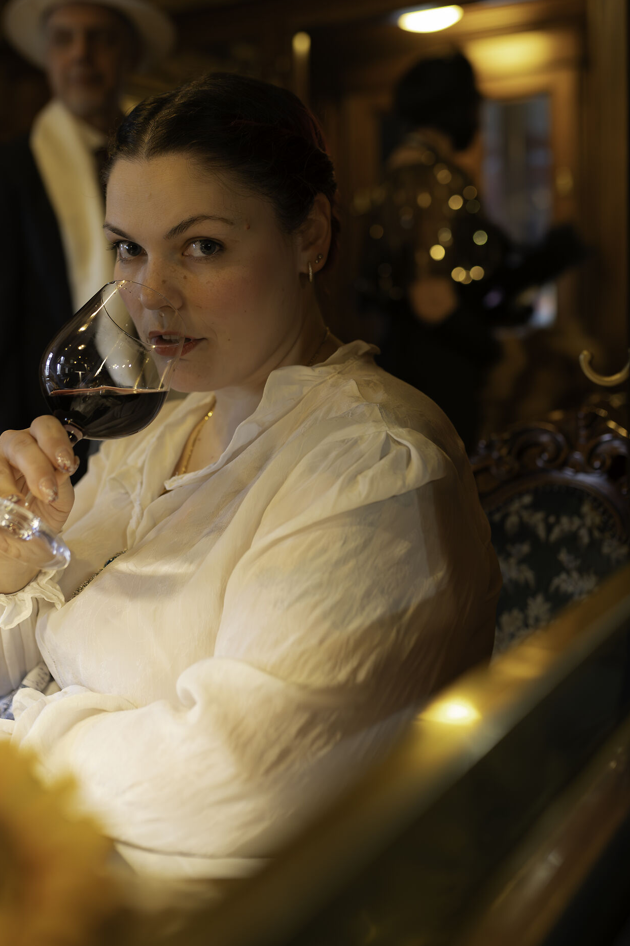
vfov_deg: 43.4
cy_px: 373
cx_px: 233
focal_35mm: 45
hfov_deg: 29.7
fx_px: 1183
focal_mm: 35
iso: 4000
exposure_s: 1/160
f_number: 2.5
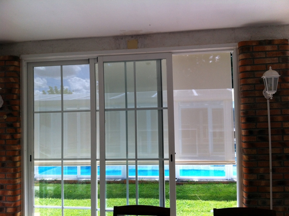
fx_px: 292
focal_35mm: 35
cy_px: 108
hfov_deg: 52.7
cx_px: 144
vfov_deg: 40.6
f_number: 2.8
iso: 80
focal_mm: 3.85
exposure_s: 1/479
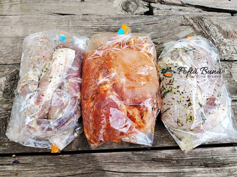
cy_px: 88
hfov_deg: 71.6
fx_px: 164
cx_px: 118
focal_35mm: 24
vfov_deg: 56.8
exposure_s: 1/900
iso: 634
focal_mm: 5.25
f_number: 1.75
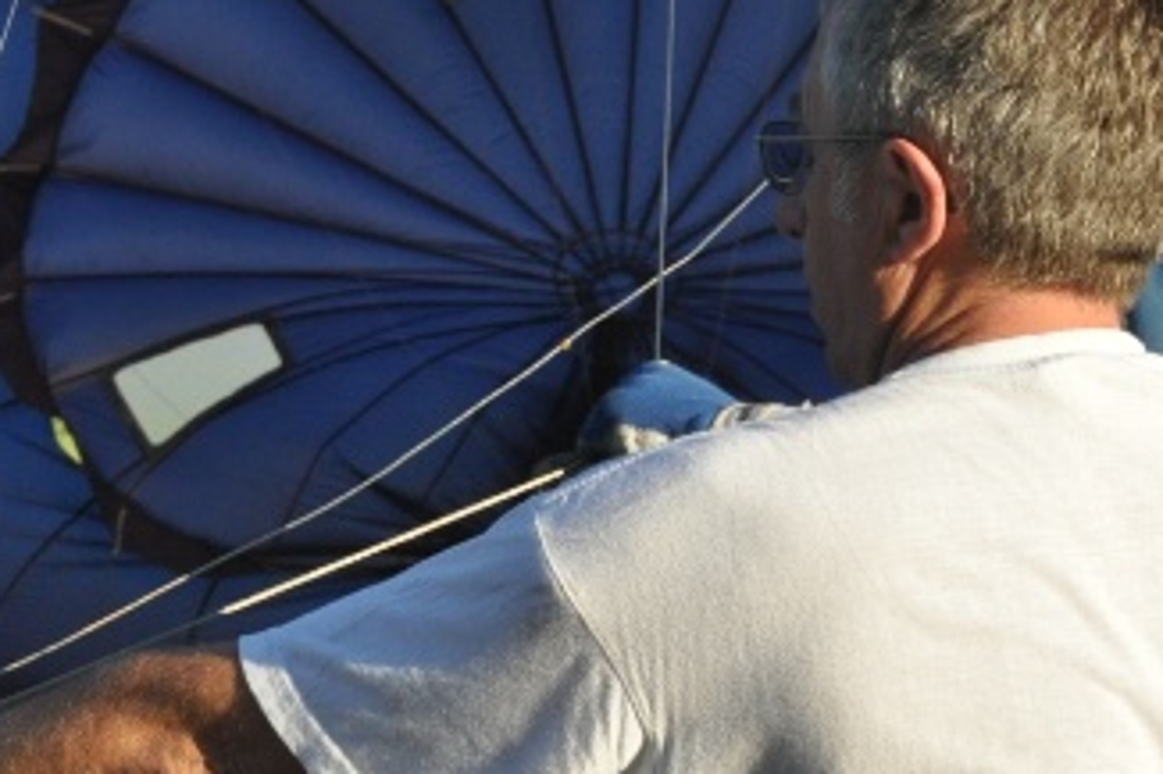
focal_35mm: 169
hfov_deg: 12.0
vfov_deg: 8.1
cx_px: 7
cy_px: 483
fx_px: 5457
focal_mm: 46
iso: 800
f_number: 11
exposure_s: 1/500
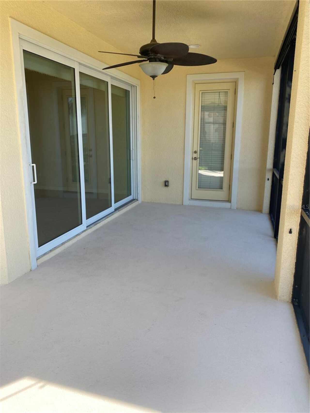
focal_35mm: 26
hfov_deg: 53.1
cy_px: 206
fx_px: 310
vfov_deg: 67.3
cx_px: 155
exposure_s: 1/268
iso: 32
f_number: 1.8
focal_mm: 4.25
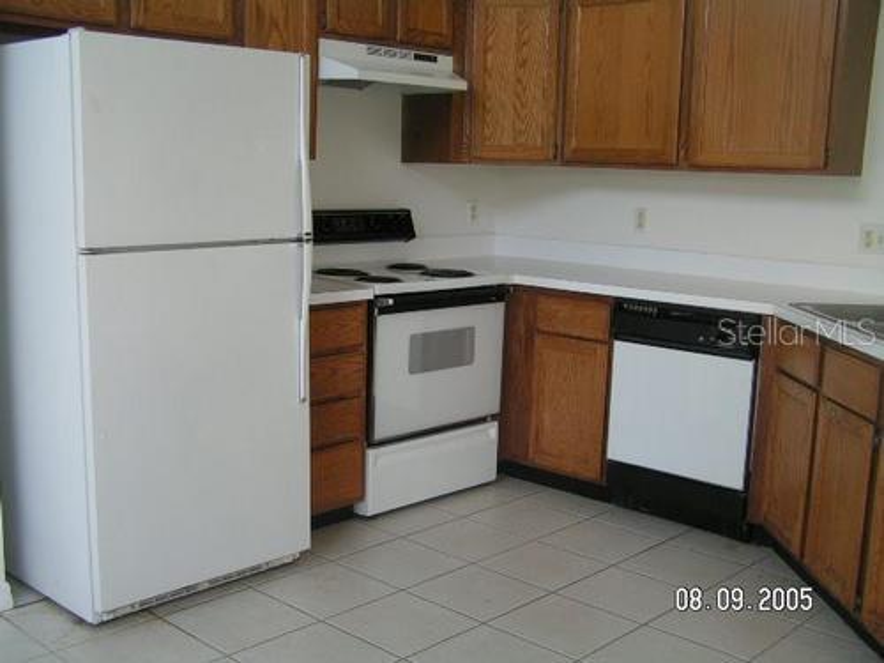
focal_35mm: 41
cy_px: 332
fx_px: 1047
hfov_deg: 45.8
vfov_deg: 35.1
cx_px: 442
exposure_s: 1/50
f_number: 2.8
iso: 64
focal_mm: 6.8
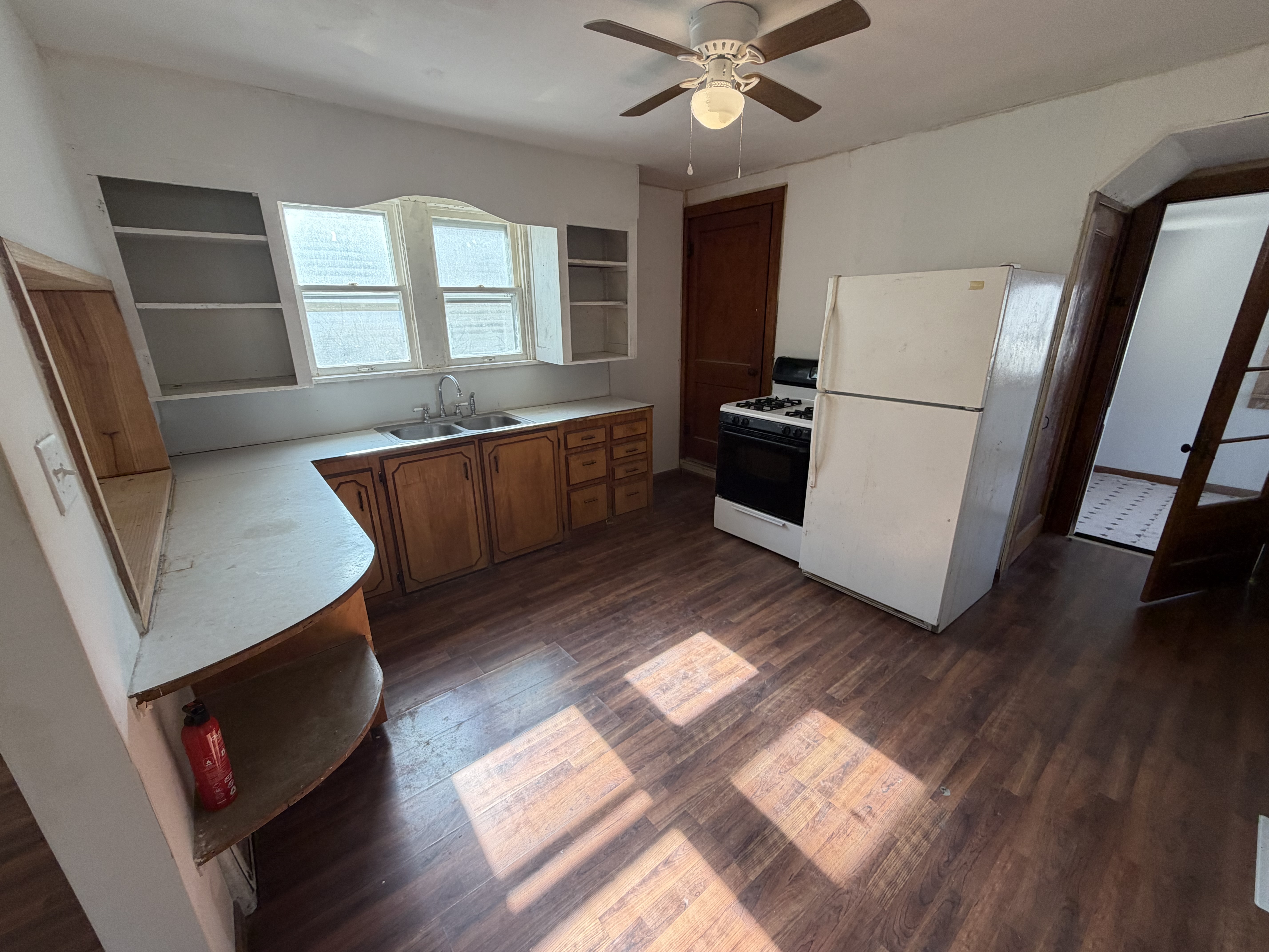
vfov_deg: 85.7
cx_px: 634
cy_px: 476
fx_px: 513
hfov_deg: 102.1
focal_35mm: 14
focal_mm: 2.22
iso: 100
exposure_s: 1/120
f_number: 2.2
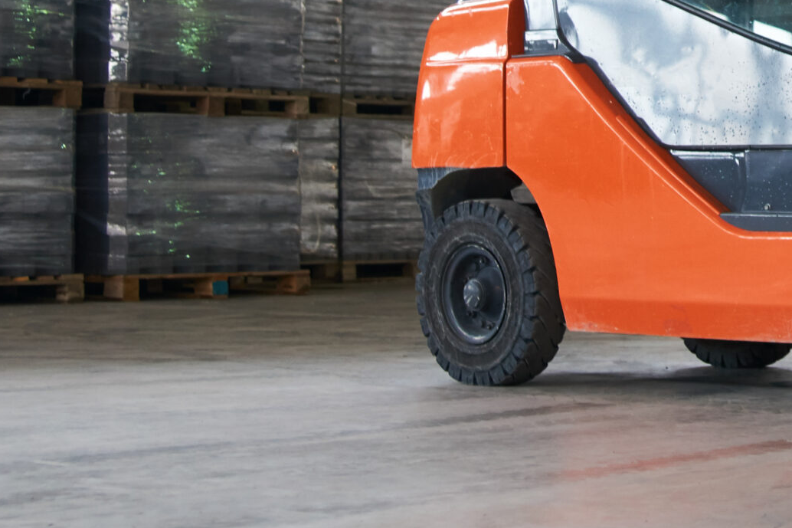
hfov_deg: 18.9
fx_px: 2287
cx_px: 873
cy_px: -122
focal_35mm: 104
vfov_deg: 12.8
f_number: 2.8
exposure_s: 1/80
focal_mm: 28
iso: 200
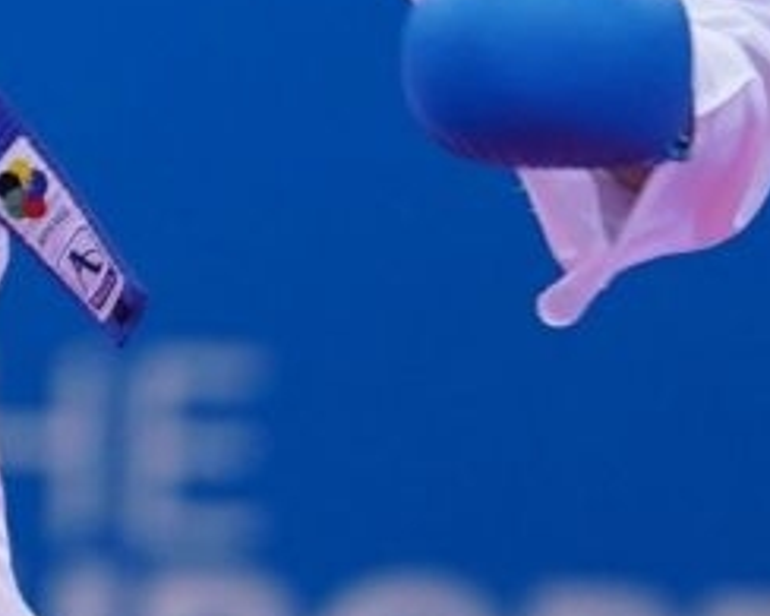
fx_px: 31596
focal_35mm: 1387
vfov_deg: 1.1
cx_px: -874
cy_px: -777
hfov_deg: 1.4
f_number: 2.8
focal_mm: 200
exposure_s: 1/1000
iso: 1000
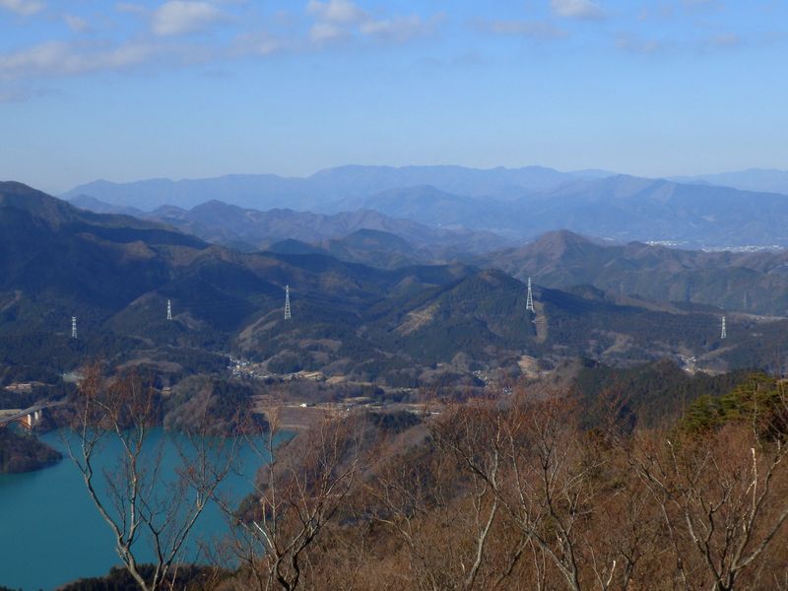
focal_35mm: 76
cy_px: 296
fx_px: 1730
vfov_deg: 19.4
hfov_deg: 25.7
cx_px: 394
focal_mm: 13.5
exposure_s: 1/160
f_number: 12.5
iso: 80
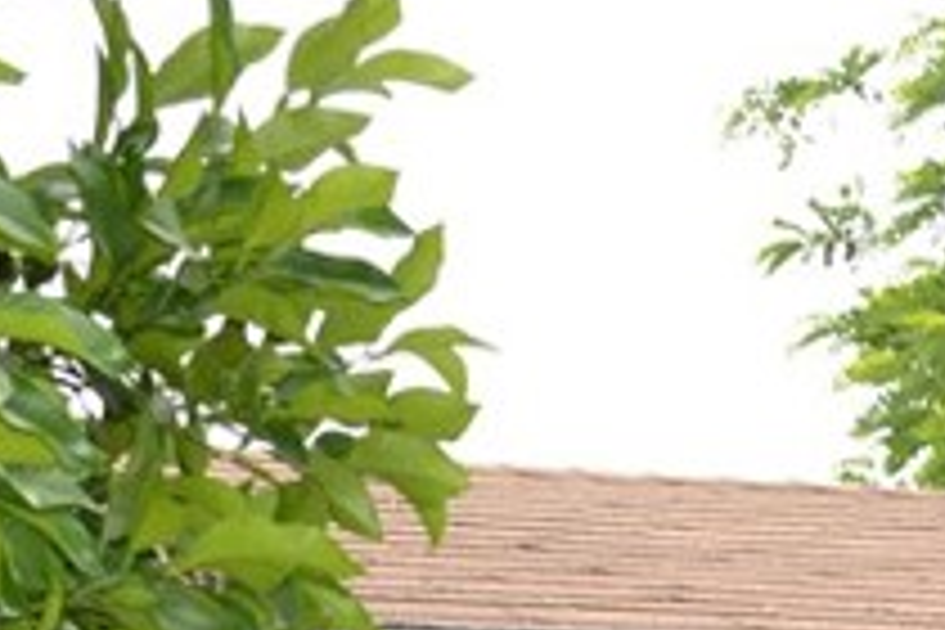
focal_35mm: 146
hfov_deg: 14.1
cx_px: 468
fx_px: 3832
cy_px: 1240
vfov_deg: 8.9
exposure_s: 1/200
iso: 100
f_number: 5
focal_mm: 20
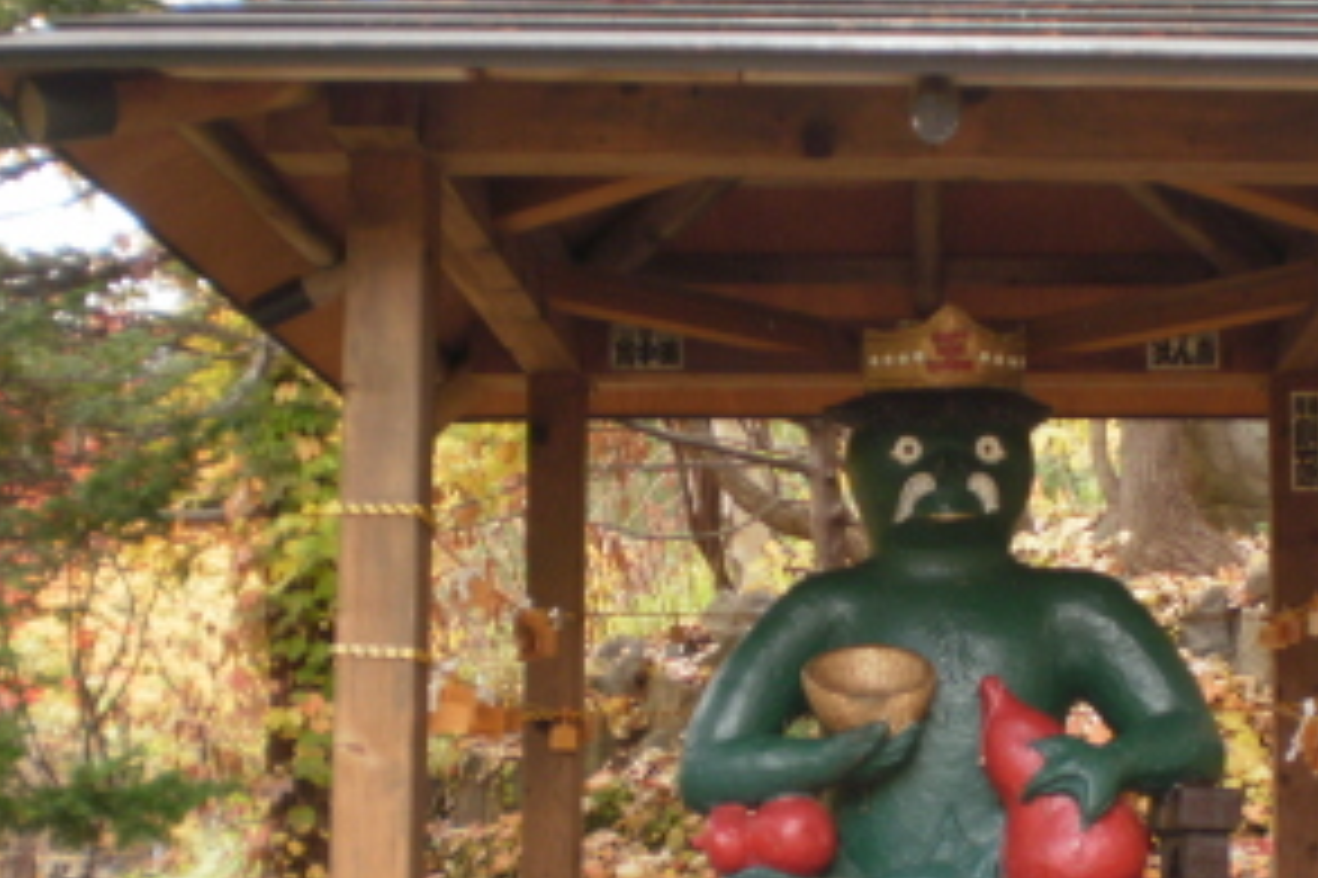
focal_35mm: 64
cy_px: 714
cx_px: 945
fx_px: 2342
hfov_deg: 31.0
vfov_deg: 20.9
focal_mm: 6.3
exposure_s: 1/25
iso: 125
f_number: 3.1
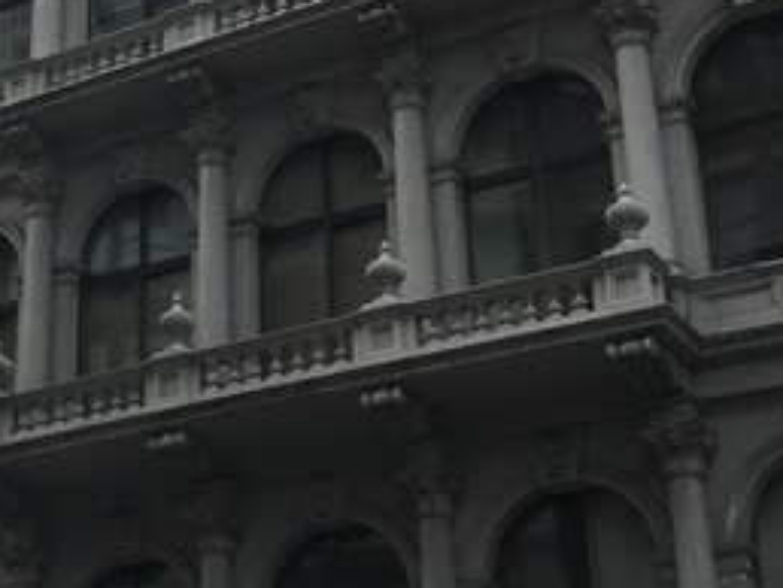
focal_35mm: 96
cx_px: -152
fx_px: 2174
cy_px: 70
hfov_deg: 19.3
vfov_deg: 15.3
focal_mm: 3.3
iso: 25
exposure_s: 1/1335
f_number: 2.4
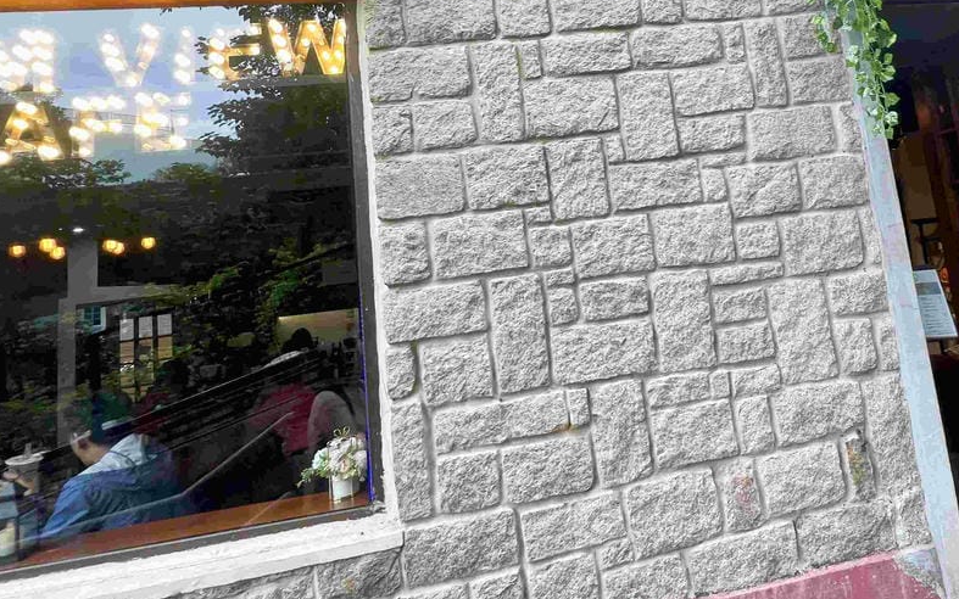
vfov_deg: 55.6
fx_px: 549
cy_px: 181
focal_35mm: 21
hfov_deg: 80.5
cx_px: 609
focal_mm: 1.57
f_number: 1.8
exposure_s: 1/159
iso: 32
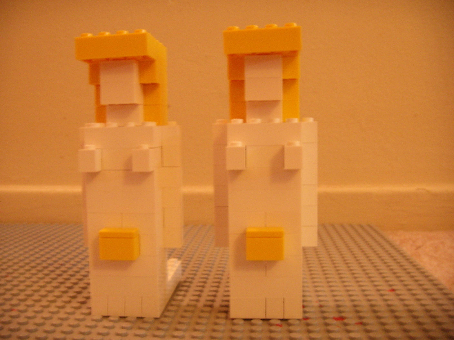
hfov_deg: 49.0
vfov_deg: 37.7
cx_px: 227
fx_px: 498
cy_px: 170
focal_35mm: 38
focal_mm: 6.4
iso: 146
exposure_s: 1/4
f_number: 3.5
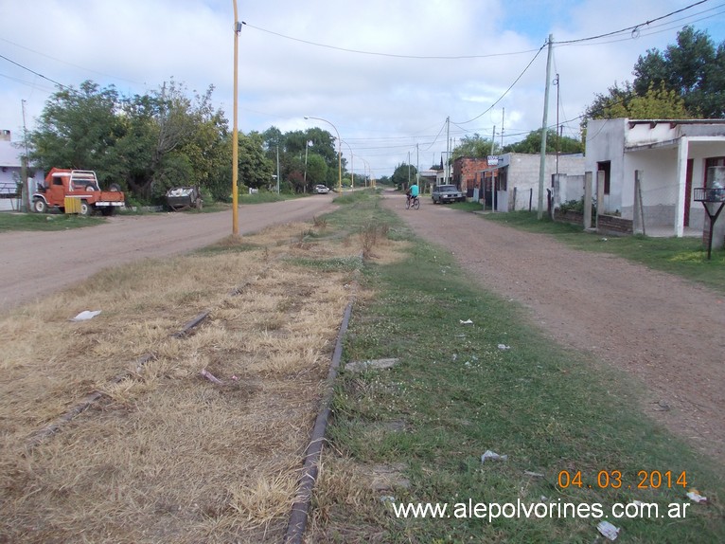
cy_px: 272
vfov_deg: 49.7
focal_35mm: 28
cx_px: 362
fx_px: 586
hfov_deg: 63.5
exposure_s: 1/250
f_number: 5.4
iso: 80
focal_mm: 4
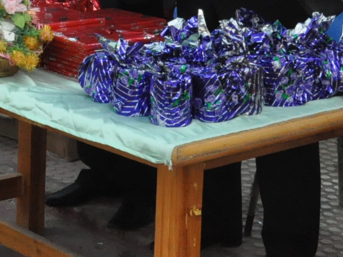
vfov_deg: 11.9
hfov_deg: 16.0
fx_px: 1195
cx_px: 9
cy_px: -92
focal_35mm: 121
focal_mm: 25
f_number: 13
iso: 3200
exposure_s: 1/640
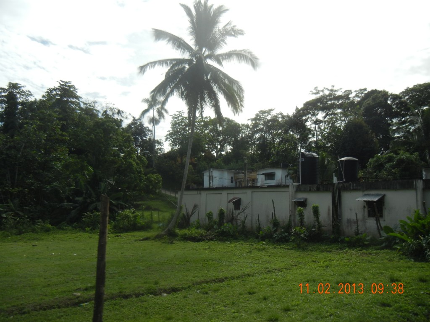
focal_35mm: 30
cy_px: 161
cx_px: 215
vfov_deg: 46.8
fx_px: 373
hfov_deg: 60.0
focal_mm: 5.4
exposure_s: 1/523
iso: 160
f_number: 7
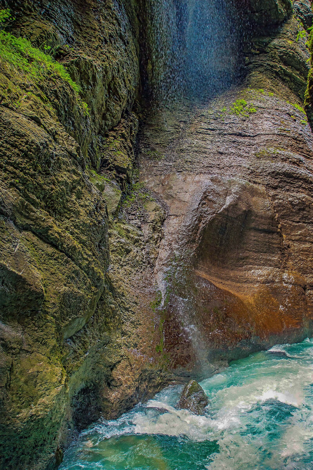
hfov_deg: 37.8
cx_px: 156
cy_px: 235
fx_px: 457
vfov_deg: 54.5
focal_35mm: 35
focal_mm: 35
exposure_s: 1/160
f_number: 4.5
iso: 1000
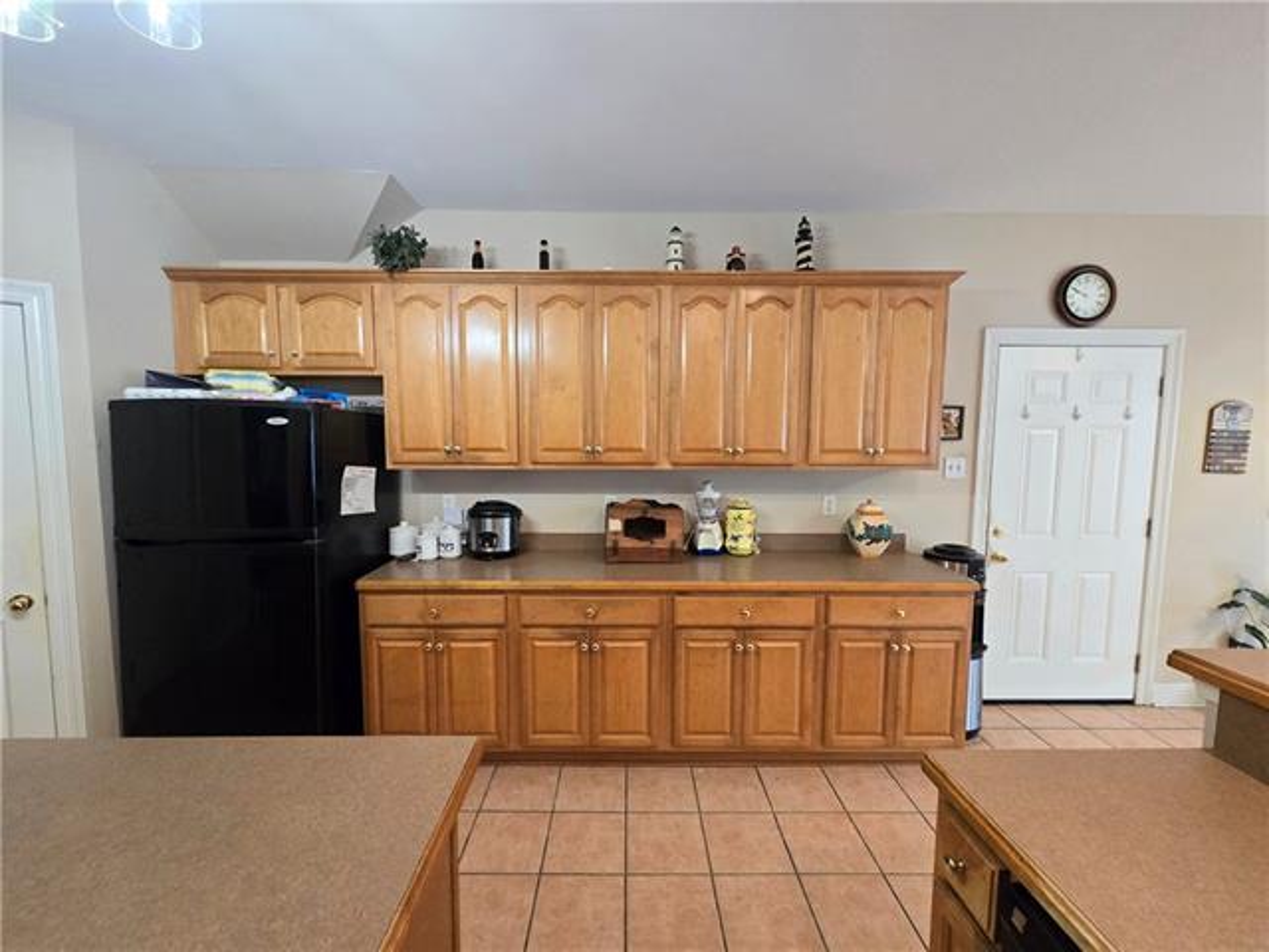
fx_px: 477
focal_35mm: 13
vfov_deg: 89.9
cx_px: 634
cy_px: 476
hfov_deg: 106.2
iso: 400
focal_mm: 2.2
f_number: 2.2
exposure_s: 1/60
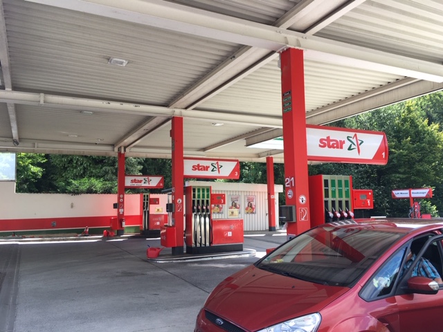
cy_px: 166
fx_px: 371
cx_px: 222
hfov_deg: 61.7
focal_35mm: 29
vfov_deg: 48.2
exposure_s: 1/353
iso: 25
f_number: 2.2
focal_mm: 4.15
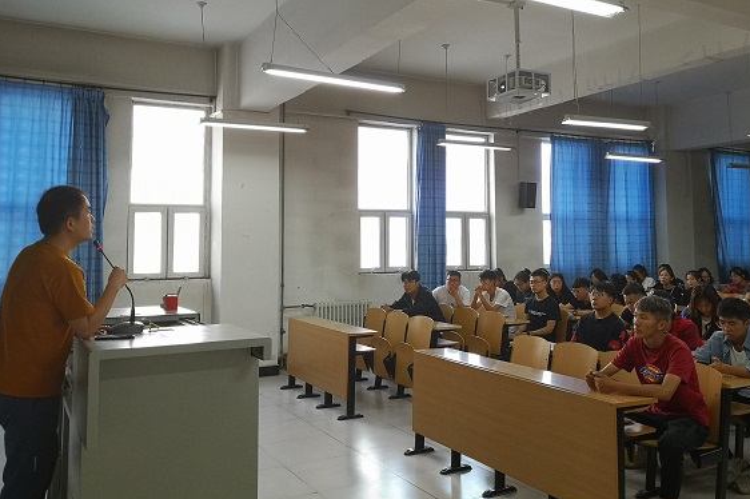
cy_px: 191
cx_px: 403
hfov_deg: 58.7
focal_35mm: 32
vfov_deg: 40.8
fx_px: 666
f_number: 1.8
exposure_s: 1/50
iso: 64
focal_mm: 3.95
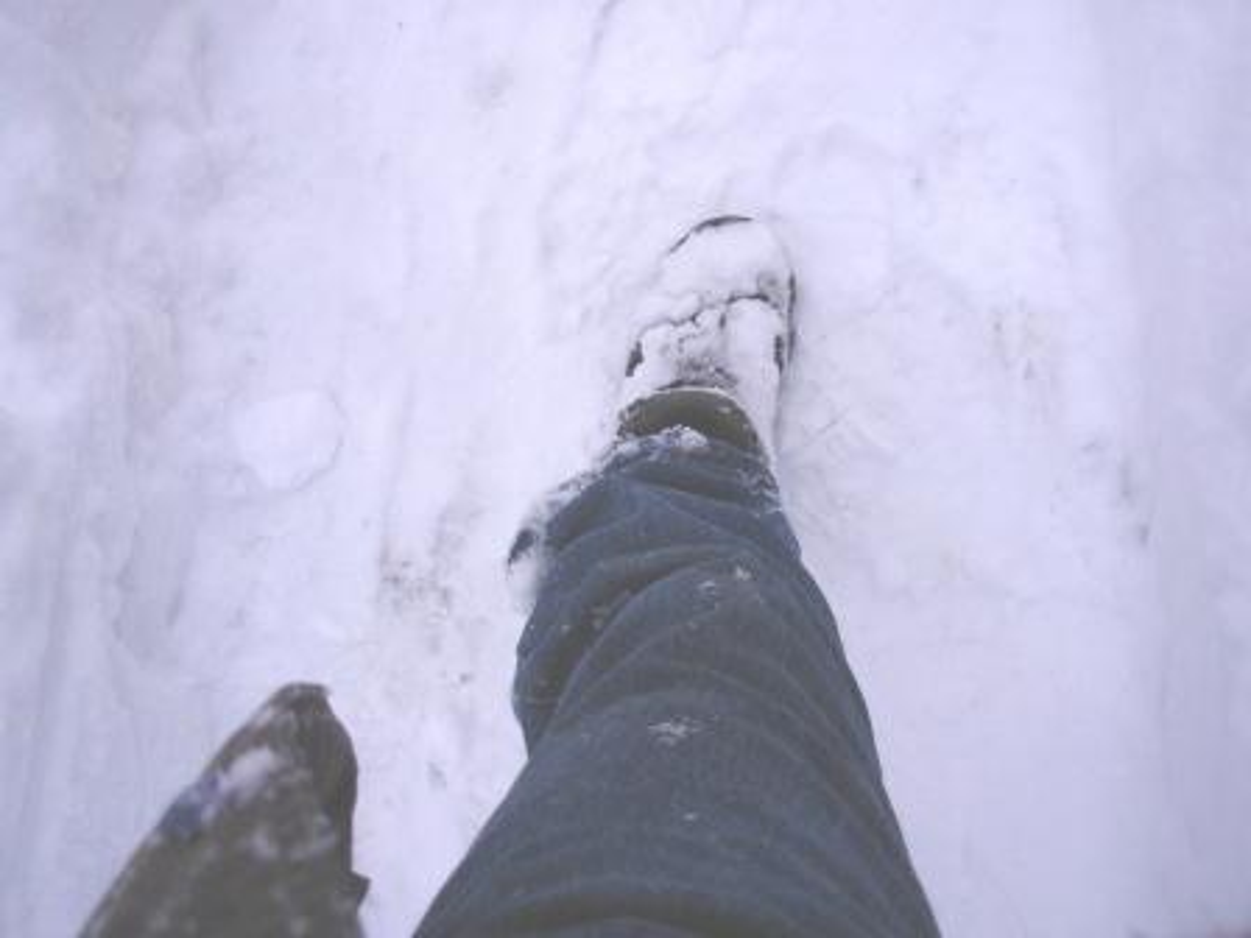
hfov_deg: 49.0
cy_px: 469
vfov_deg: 37.7
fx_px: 1373
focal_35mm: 38
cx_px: 626
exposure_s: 1/186
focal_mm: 6.3
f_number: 2.9
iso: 50
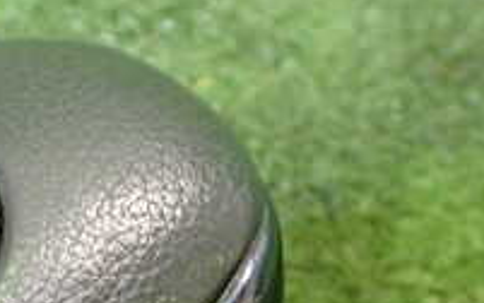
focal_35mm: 95
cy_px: 454
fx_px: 1254
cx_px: -82
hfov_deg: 20.5
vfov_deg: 13.0
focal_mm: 5.4
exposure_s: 1/30
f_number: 2.3
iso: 640
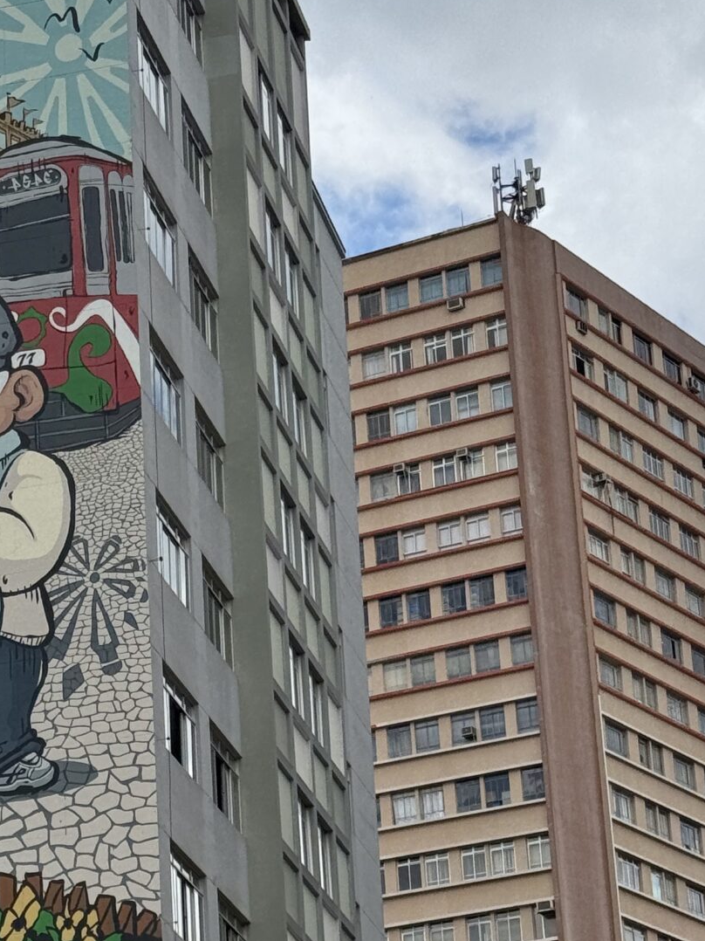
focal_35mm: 114
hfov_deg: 12.9
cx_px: 80
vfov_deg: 17.2
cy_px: 714
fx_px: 3097
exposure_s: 1/7092
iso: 64
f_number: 1.78
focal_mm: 6.76
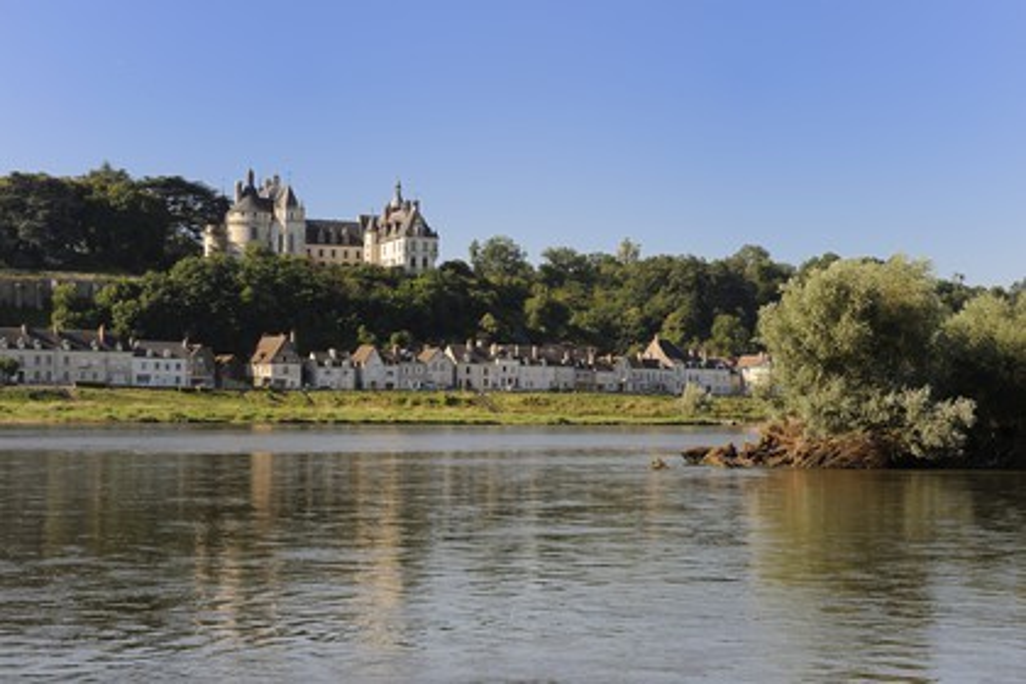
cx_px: 513
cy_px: 342
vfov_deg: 19.5
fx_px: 1995
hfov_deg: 28.8
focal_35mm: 70
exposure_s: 1/160
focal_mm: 70
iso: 200
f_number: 13
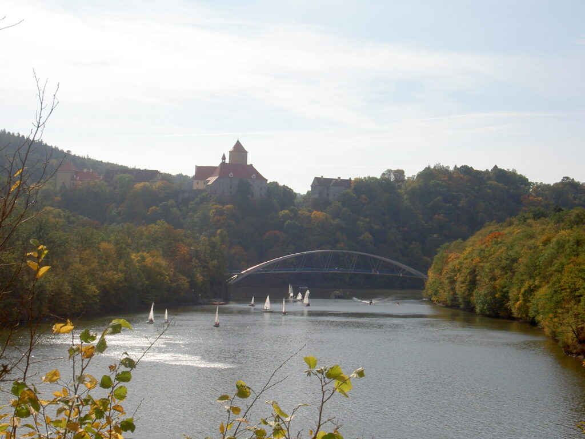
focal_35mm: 60
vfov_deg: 24.4
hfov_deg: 32.2
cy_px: 220
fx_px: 1014
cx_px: 292
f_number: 6.4
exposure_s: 1/400
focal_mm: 9.9
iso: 50
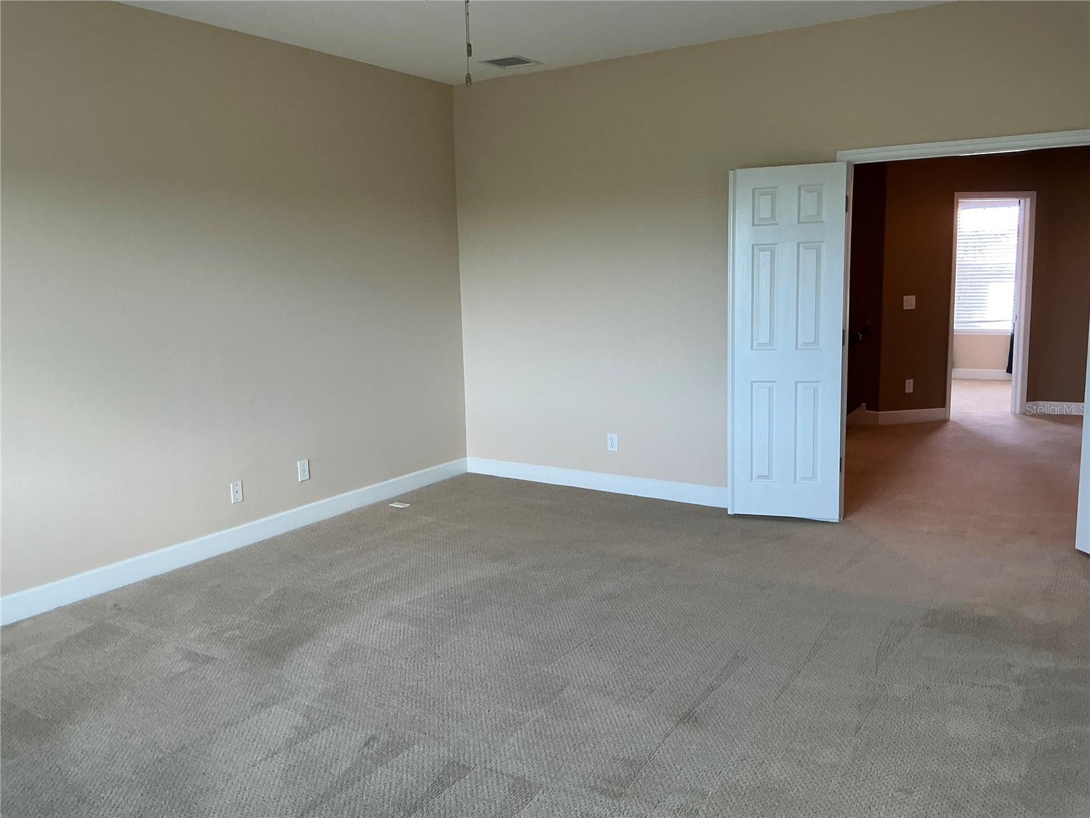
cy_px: 409
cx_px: 545
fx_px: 882
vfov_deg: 49.7
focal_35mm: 28
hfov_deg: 63.4
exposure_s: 1/60
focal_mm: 3
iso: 64
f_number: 1.8
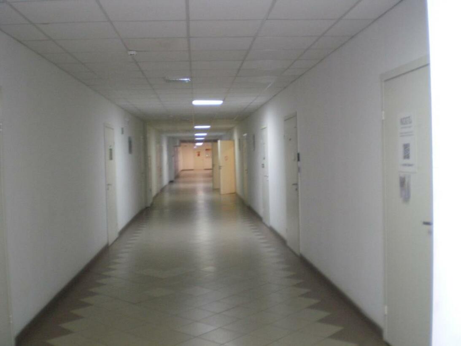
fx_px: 506
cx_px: 230
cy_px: 173
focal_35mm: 38
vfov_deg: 37.7
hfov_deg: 49.0
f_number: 3.1
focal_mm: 6.3
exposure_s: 1/30
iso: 400
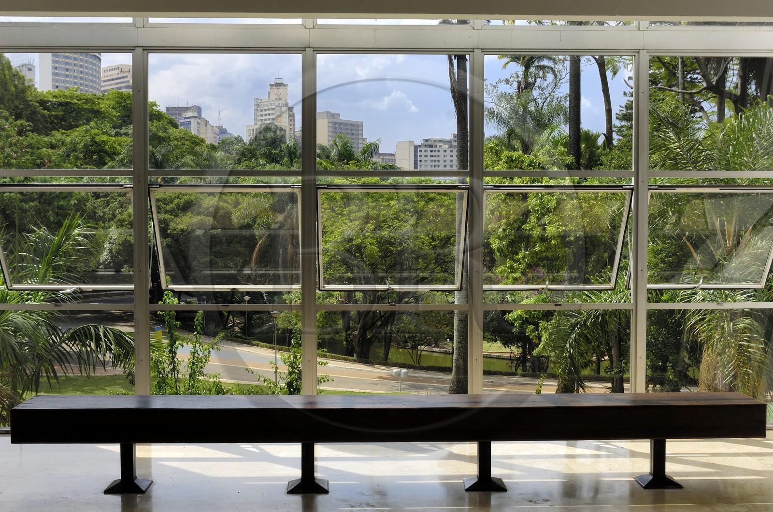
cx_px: 386
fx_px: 900
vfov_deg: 31.8
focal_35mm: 42
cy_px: 256
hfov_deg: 46.5
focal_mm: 28
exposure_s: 1/160
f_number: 6.7
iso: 100
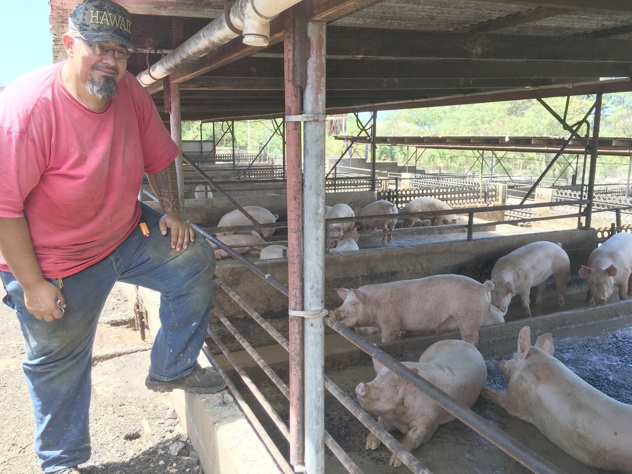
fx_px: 529
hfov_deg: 61.7
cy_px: 237
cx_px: 316
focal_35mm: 29
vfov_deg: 48.2
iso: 25
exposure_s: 1/169
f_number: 2.2
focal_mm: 4.15
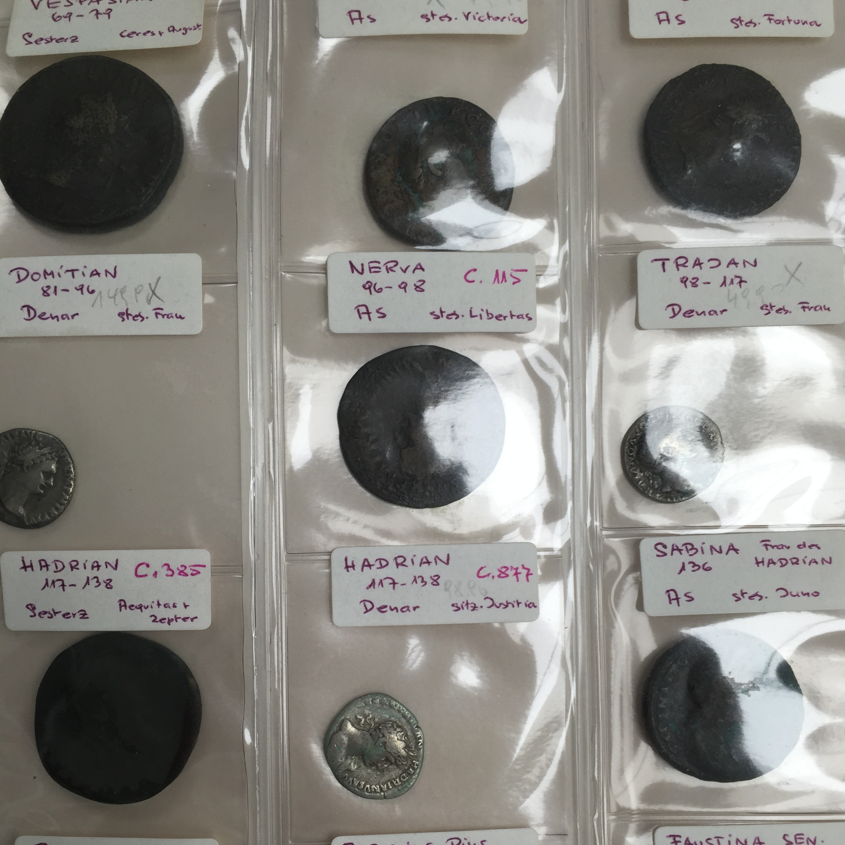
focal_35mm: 35
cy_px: 543
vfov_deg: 46.7
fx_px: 967
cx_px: 428
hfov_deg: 47.2
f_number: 2.2
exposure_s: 1/111
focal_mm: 4.15
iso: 32
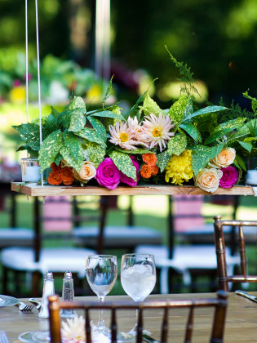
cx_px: 154
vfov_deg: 9.9
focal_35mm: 199
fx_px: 1970
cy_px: 167
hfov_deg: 7.5
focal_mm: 85
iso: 320
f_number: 2.2
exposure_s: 1/500
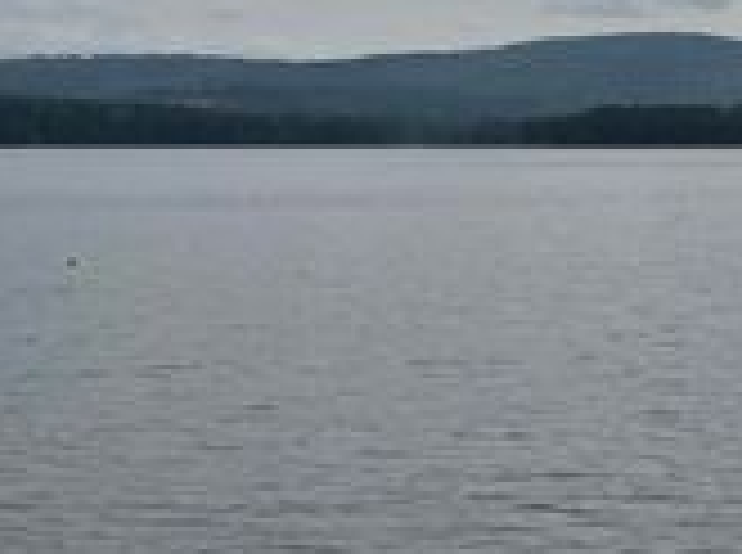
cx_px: 1079
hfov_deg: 21.3
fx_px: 1690
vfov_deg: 18.3
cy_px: 52
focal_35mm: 79
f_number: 1.6
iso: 32
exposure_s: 1/17241
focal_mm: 4.2
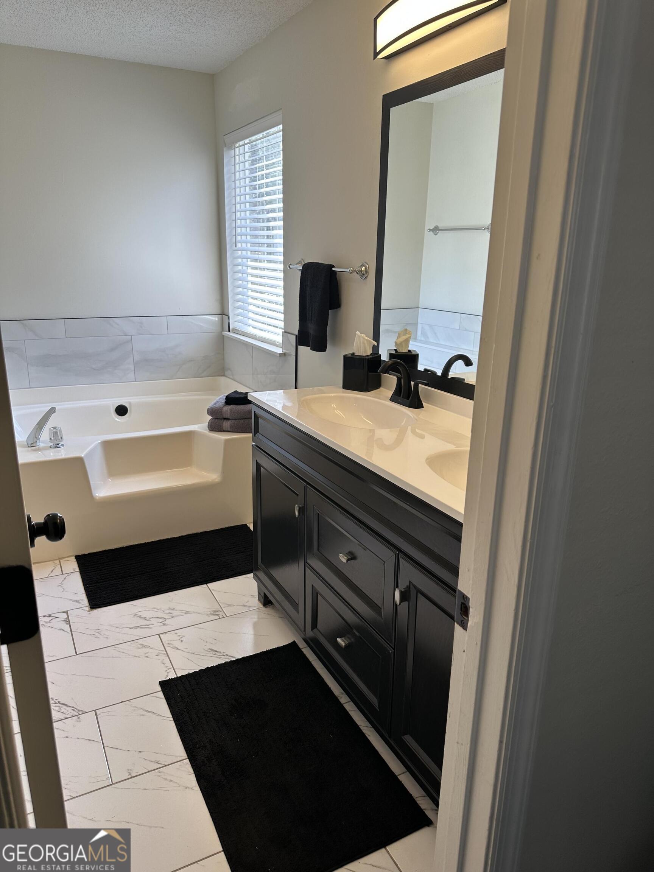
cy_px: 436
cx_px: 327
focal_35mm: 24
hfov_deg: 56.8
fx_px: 605
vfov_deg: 71.6
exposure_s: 1/188
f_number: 1.78
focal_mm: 6.86
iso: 64
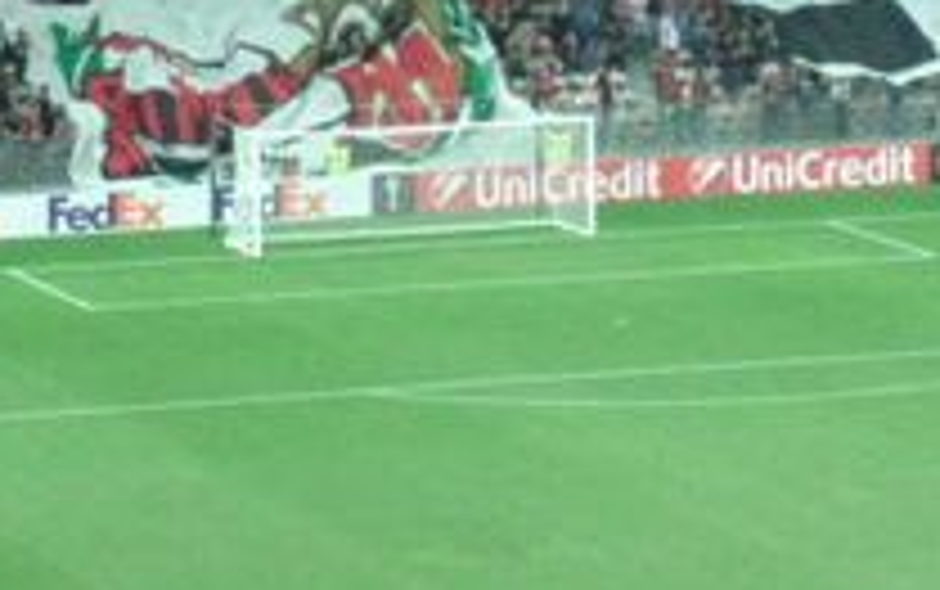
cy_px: -196
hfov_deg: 7.5
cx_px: 153
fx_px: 7179
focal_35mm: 280
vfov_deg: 4.7
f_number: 4.2
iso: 800
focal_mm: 16.87
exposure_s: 1/125
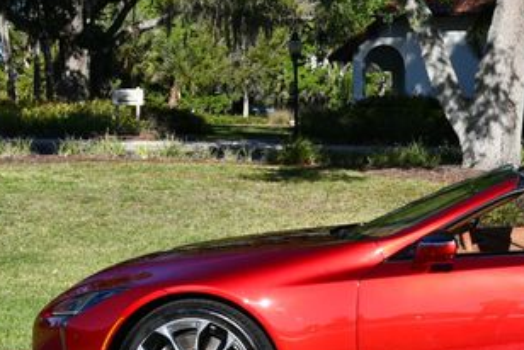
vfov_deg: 12.7
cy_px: 165
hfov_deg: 18.4
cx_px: 521
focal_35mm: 108
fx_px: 1573
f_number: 8
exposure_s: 1/250
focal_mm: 26
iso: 100
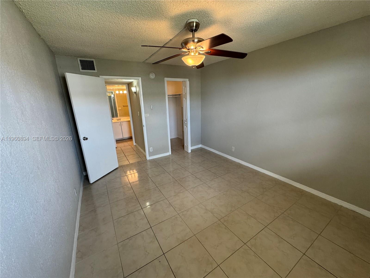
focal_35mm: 14
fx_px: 150
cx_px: 185
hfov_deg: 102.1
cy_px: 139
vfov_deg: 85.7
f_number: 2.2
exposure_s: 1/120
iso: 250
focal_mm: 2.22
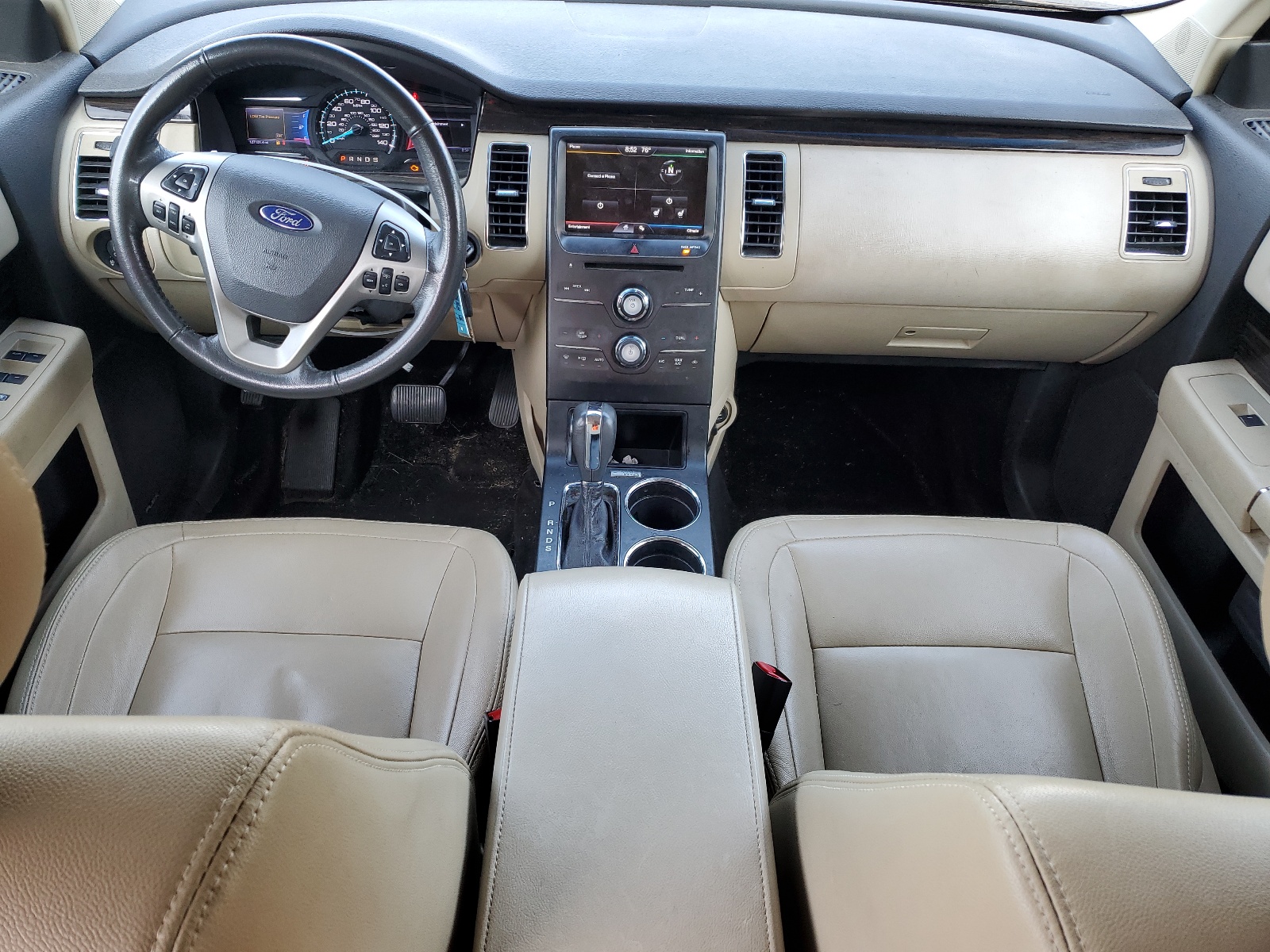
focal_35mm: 26
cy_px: 476
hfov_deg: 67.3
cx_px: 635
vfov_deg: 53.1
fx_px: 954
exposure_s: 1/60.2
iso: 52
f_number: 1.5
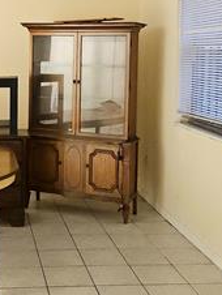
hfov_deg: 23.6
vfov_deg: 31.3
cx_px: 34
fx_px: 521
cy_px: 93
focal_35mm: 61
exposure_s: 1/15
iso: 1600
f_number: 1.8
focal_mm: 5.4
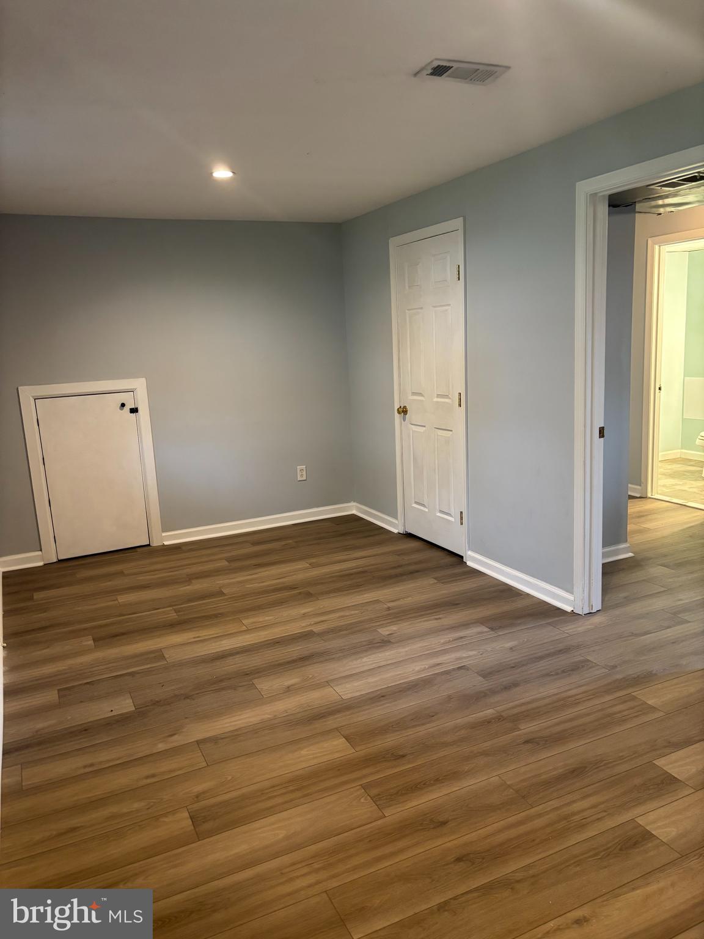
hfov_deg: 53.1
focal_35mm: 26
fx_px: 705
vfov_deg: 67.3
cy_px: 470
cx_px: 352
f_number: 1.6
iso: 250
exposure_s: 1/60
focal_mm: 5.96
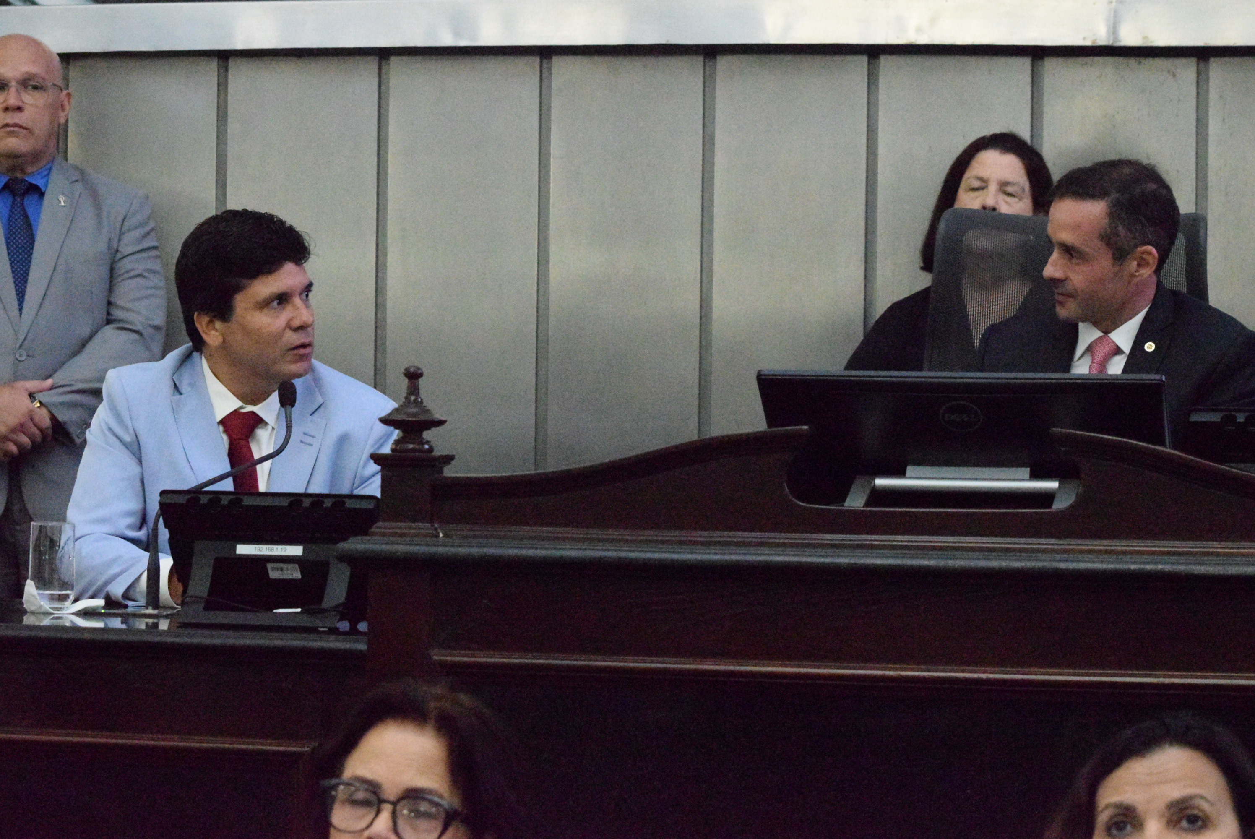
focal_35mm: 108
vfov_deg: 12.7
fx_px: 3768
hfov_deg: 18.9
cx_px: 628
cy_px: 420
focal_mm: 72
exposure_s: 1/400
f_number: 8
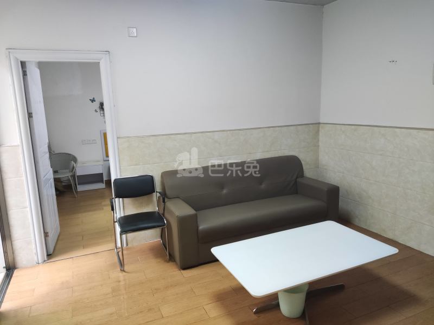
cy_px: 162
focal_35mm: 25
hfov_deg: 69.4
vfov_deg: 54.9
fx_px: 313
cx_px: 217
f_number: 1.79
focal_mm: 4.71
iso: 717
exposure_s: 1/50
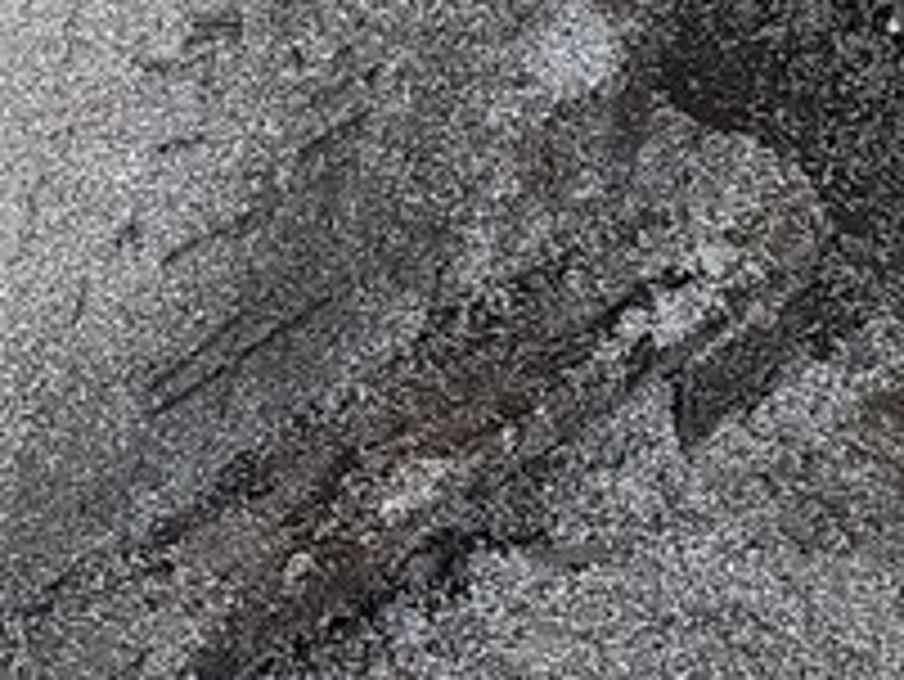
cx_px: -933
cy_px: -290
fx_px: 4521
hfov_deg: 10.5
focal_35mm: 173
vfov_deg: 8.4
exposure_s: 1/60
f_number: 1.8
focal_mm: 6.4
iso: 500
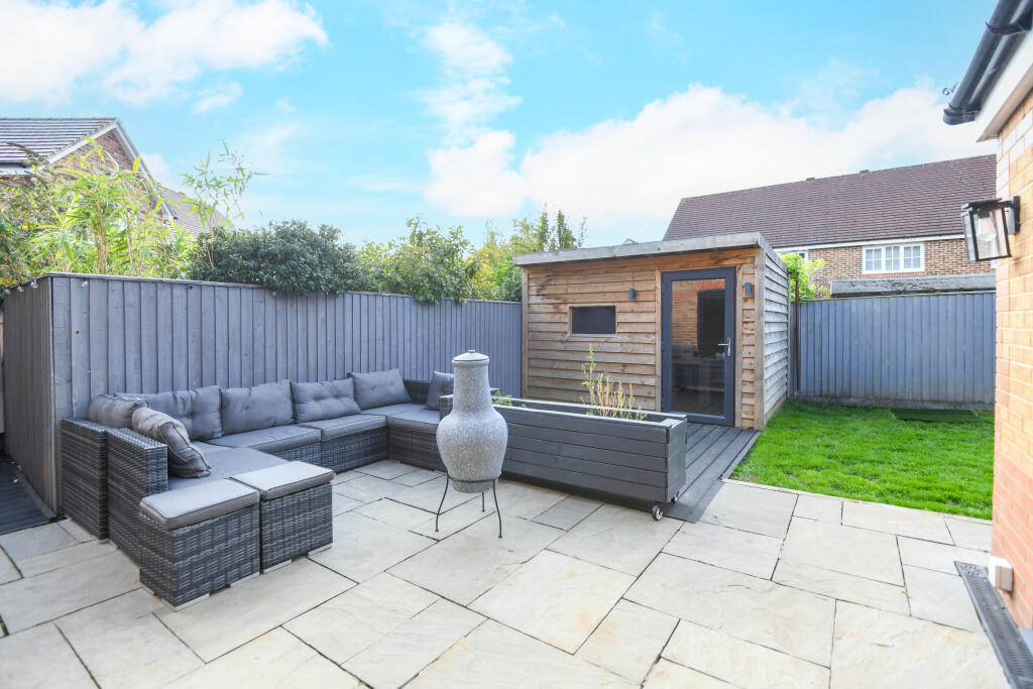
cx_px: 516
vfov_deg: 73.8
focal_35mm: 16
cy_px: 344
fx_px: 459
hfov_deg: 96.7
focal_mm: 16
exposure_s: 1/500
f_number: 6.3
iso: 400
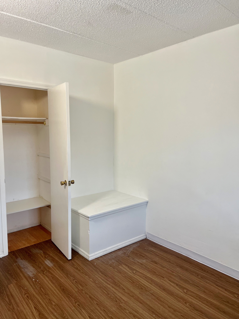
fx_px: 239
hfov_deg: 53.1
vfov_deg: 67.3
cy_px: 160
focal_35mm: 26
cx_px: 120
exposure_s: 1/120
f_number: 1.6
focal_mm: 5.1
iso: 80
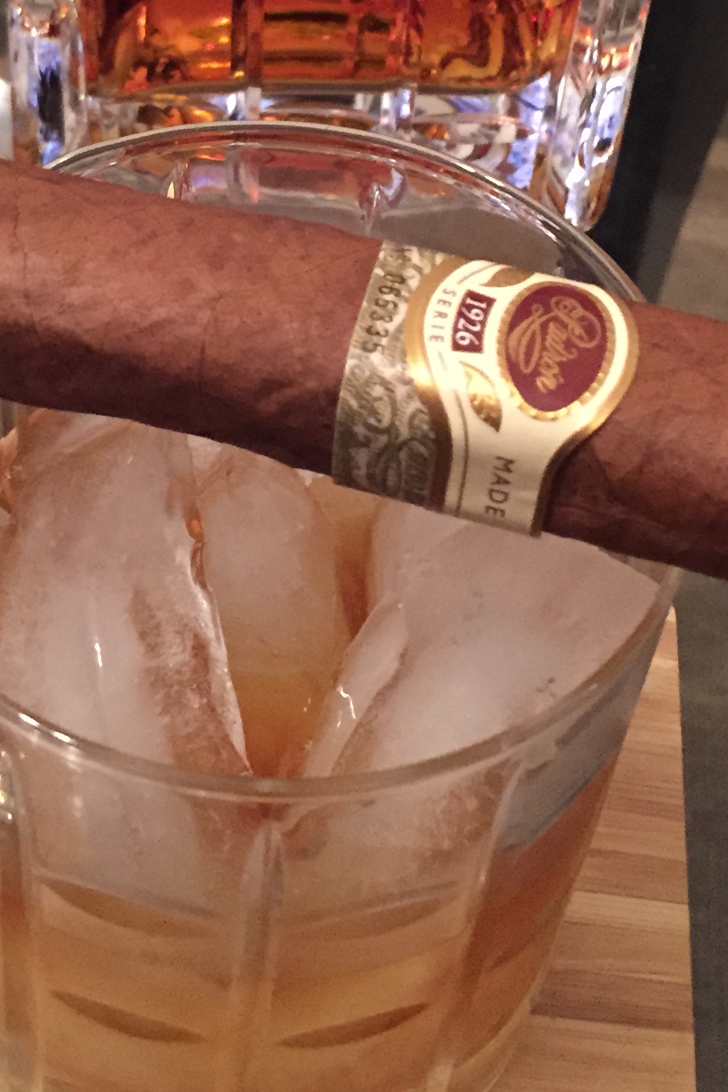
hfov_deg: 20.0
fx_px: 2063
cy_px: 65
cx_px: 308
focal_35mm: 68
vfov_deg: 28.3
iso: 320
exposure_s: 1/15
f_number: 2.2
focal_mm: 4.15
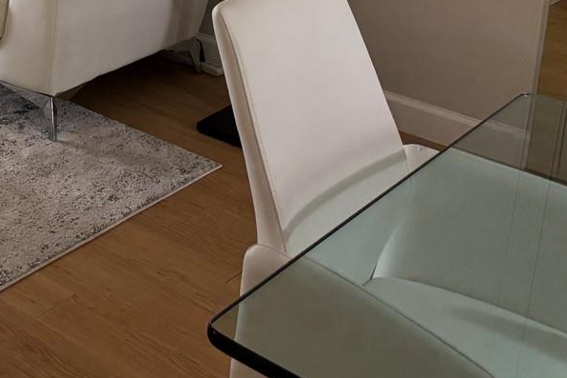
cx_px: -172
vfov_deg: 18.2
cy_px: -180
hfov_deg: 25.7
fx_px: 1055
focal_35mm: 67
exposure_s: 1/120
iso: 160
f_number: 1.78
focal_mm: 6.76
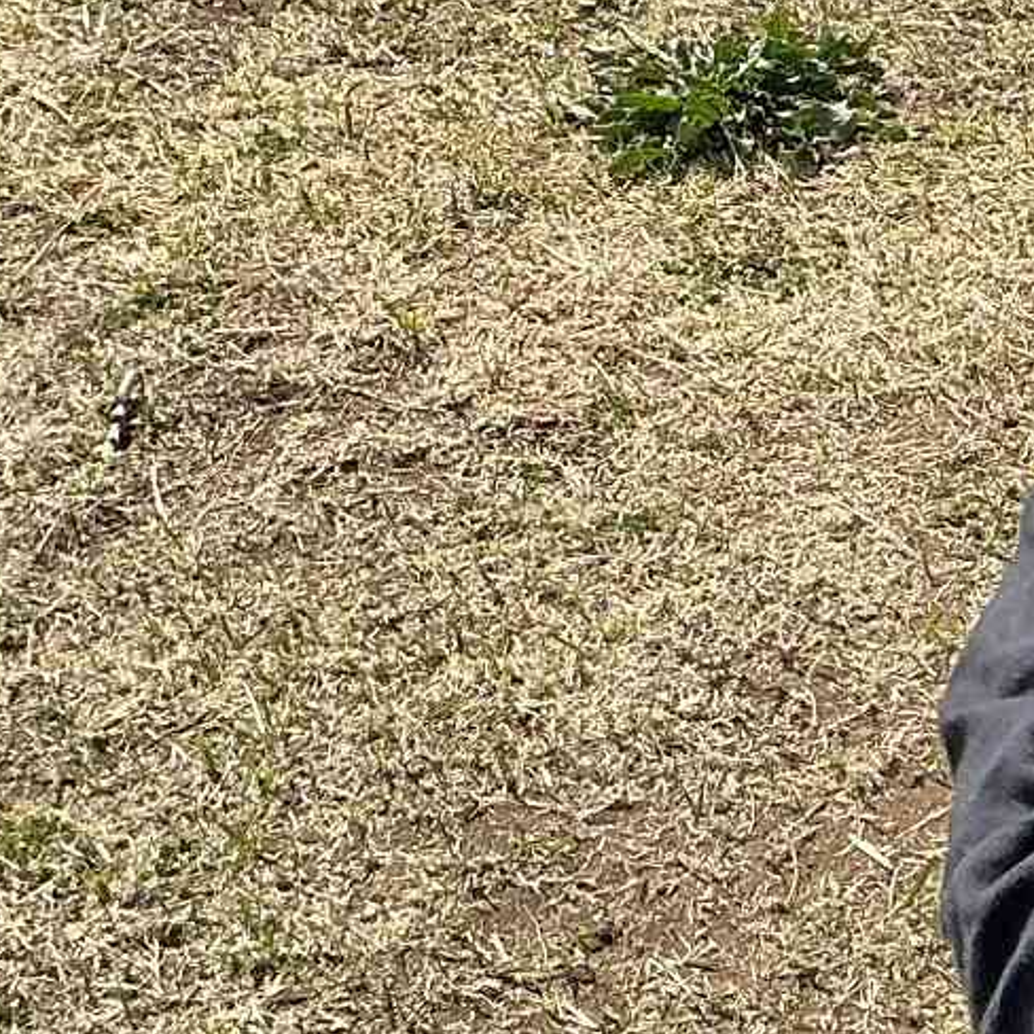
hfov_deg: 15.9
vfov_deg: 16.6
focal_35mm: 105
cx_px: 1273
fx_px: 3548
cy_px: 460
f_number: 1.8
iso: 25
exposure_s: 1/1195
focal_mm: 3
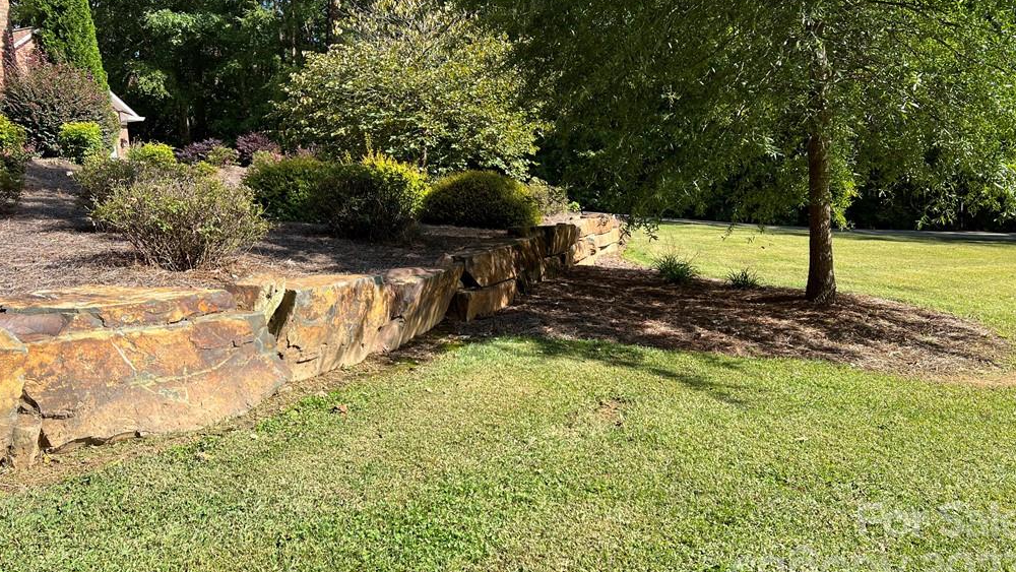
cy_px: 230
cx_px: 513
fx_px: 781
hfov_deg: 66.1
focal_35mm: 29
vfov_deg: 40.0
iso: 50
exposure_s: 1/1431
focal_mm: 5.7
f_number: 1.5
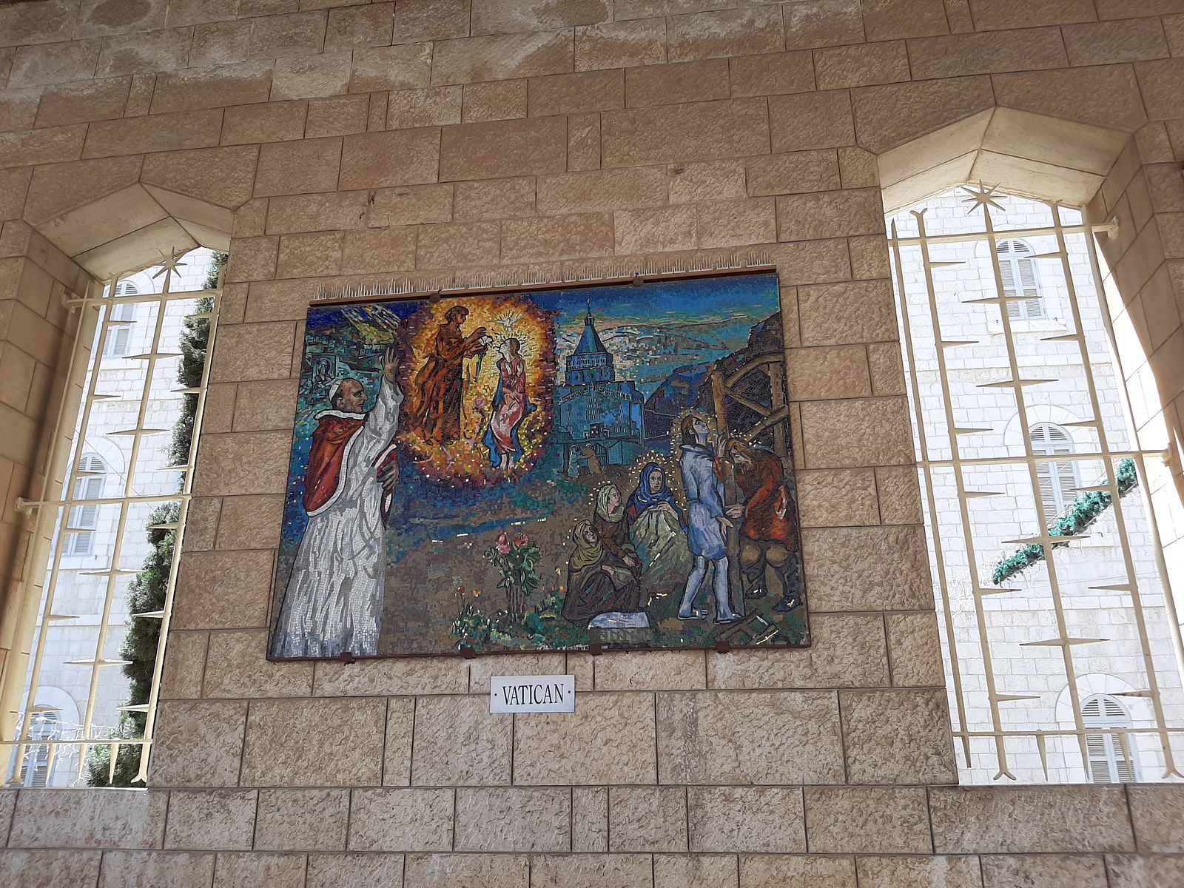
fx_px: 889
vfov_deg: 53.1
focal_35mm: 26
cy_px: 444
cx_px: 592
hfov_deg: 67.3
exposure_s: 1/533
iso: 40
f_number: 1.7
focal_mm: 3.93
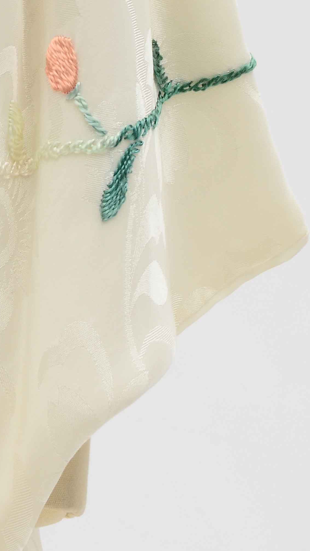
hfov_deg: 3.0
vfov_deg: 5.4
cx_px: -52
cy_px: 134
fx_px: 5865
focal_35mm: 401
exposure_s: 1/80
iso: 400
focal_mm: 105
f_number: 13
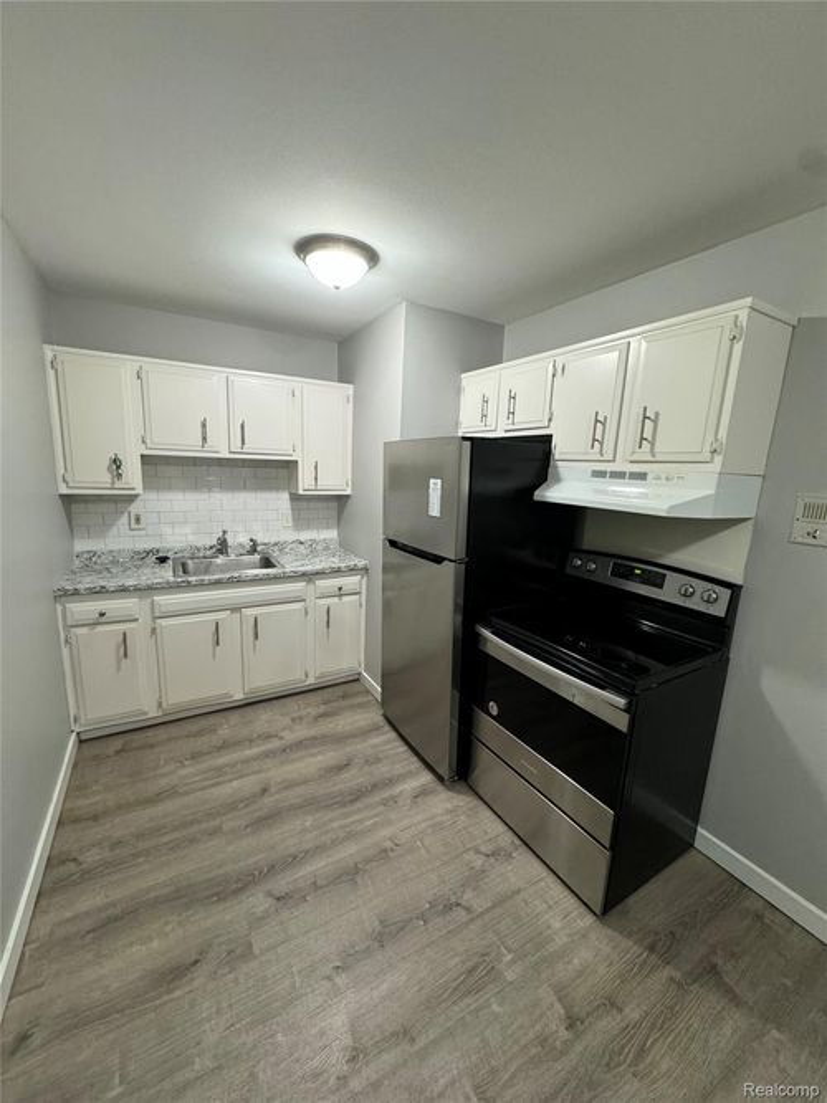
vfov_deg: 102.1
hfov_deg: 85.7
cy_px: 552
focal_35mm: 14
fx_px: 446
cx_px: 414
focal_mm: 2.22
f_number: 2.2
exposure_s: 1/60
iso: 320
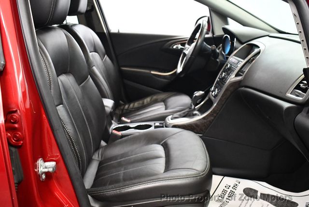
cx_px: 154
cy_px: 104
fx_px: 309
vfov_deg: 36.9
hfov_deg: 53.1
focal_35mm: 36
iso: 3200
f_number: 3.5
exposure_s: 1/80
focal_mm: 18
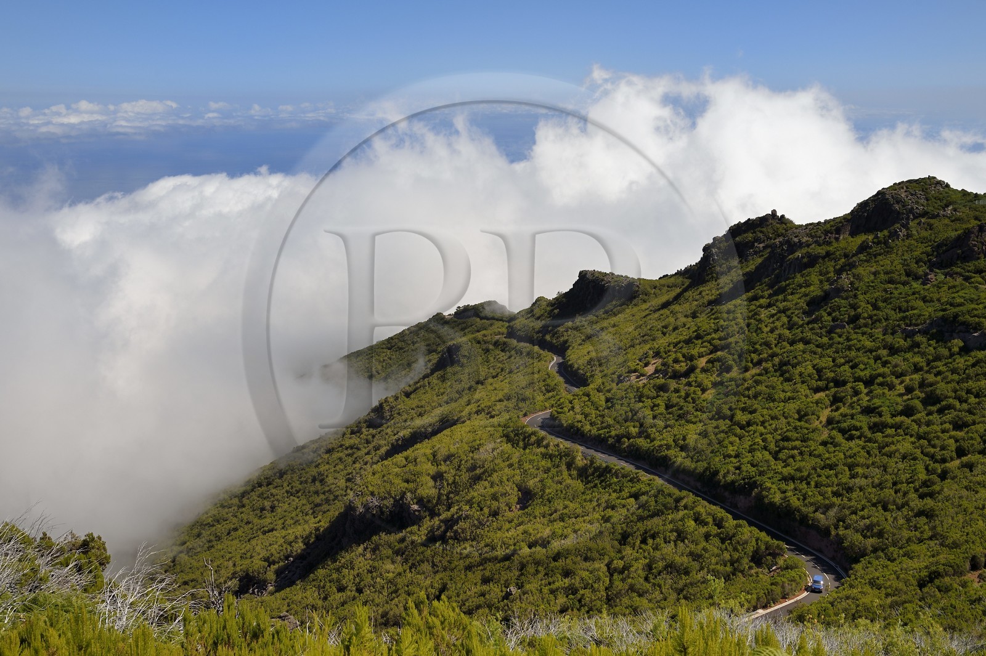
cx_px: 493
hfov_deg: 48.5
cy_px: 328
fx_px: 1095
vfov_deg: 33.4
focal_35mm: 40
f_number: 9
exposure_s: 1/640
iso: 200
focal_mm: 40
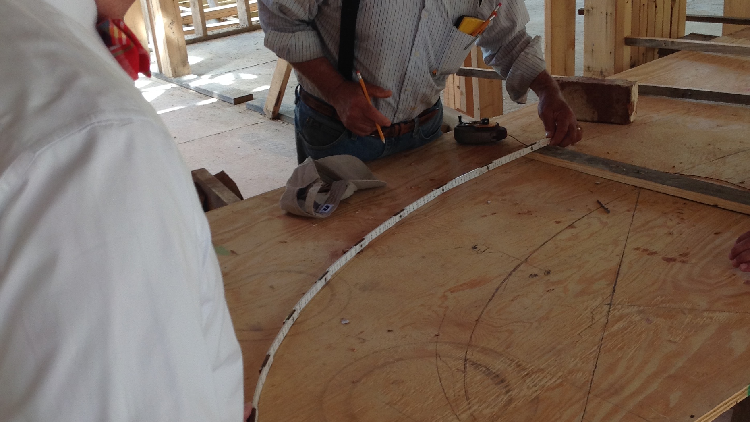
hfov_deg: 39.2
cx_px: 390
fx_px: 1054
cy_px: 262
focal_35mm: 53
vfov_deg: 22.6
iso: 64
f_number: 2.4
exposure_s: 1/60
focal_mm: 4.28
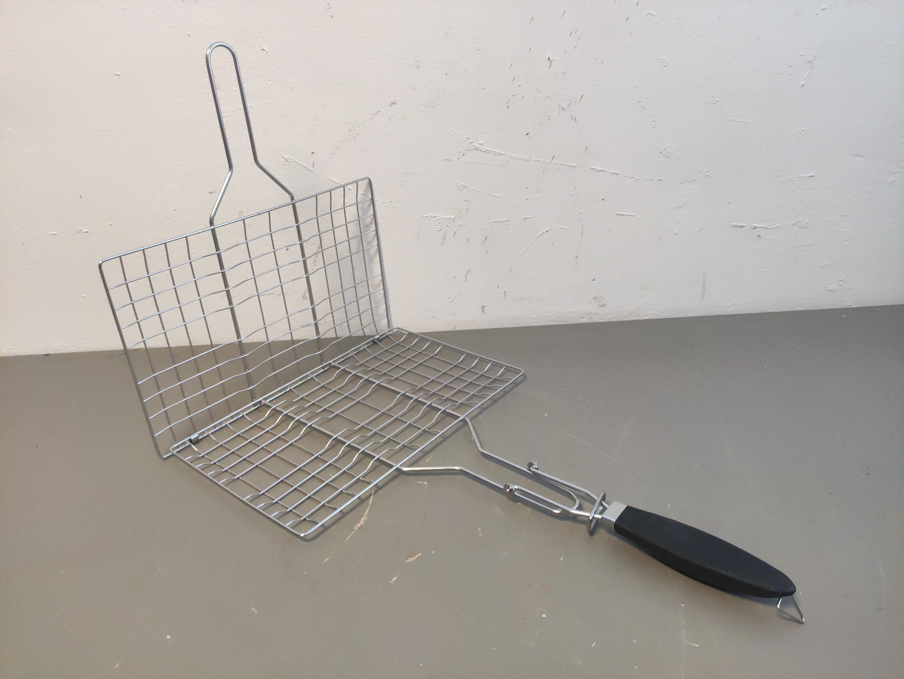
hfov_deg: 69.4
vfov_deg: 54.9
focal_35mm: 25
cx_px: 452
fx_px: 653
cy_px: 340
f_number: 1.89
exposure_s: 1/50
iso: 732
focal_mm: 5.43
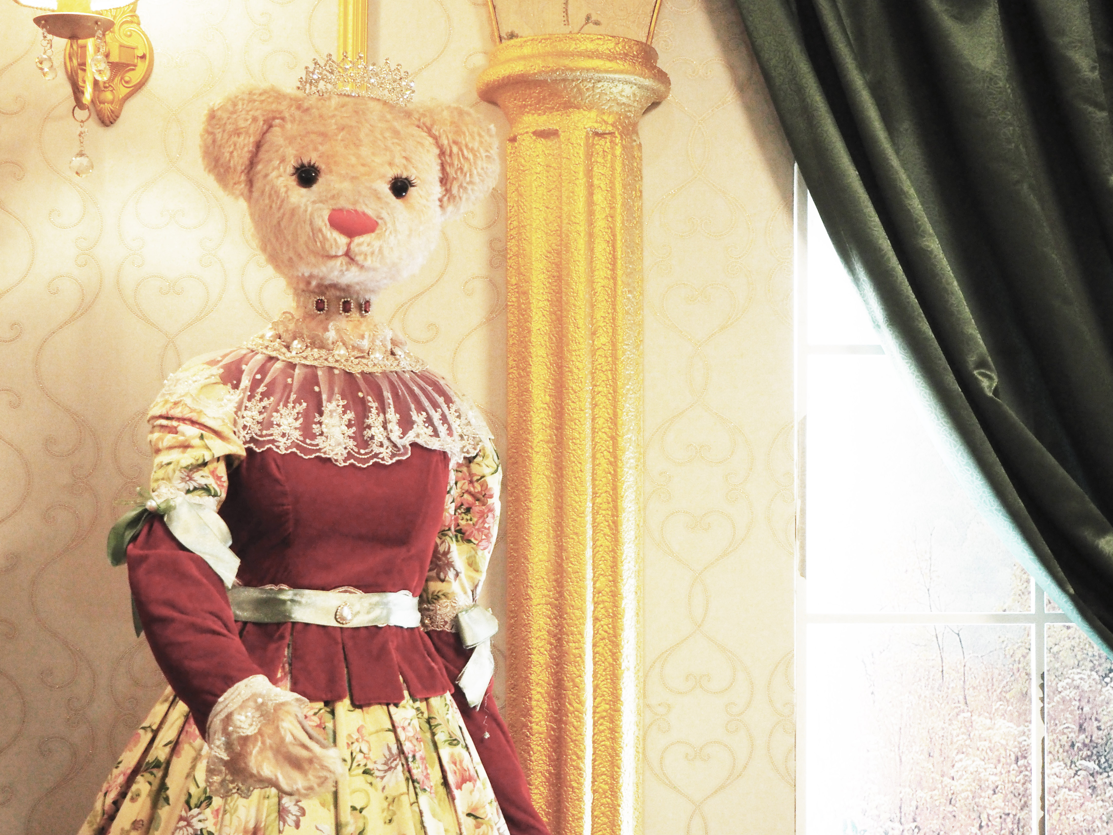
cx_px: 556
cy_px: 423
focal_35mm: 67
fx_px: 2154
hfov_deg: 29.0
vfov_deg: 21.9
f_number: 5.4
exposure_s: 1/60
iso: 1600
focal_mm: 33
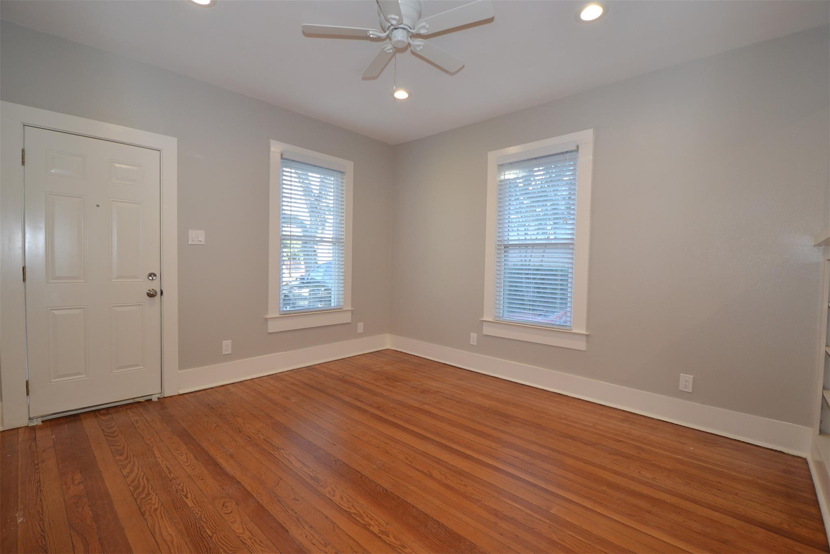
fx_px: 346
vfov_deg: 77.3
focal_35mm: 15
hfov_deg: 100.4
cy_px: 277
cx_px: 415
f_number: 4
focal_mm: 10
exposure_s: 1/60
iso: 400
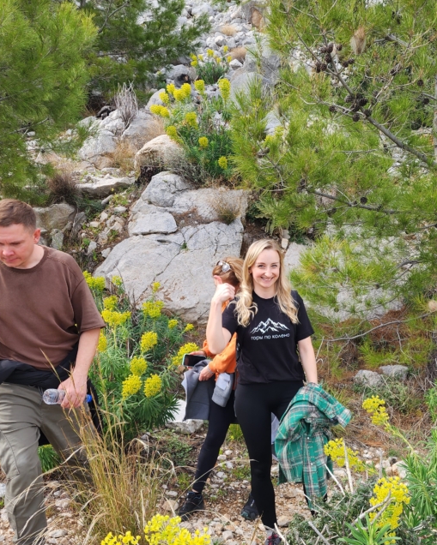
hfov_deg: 39.9
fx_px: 598
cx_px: 266
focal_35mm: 37
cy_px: 308
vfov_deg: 48.9
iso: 12
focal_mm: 6.4
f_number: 1.8
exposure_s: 1/364
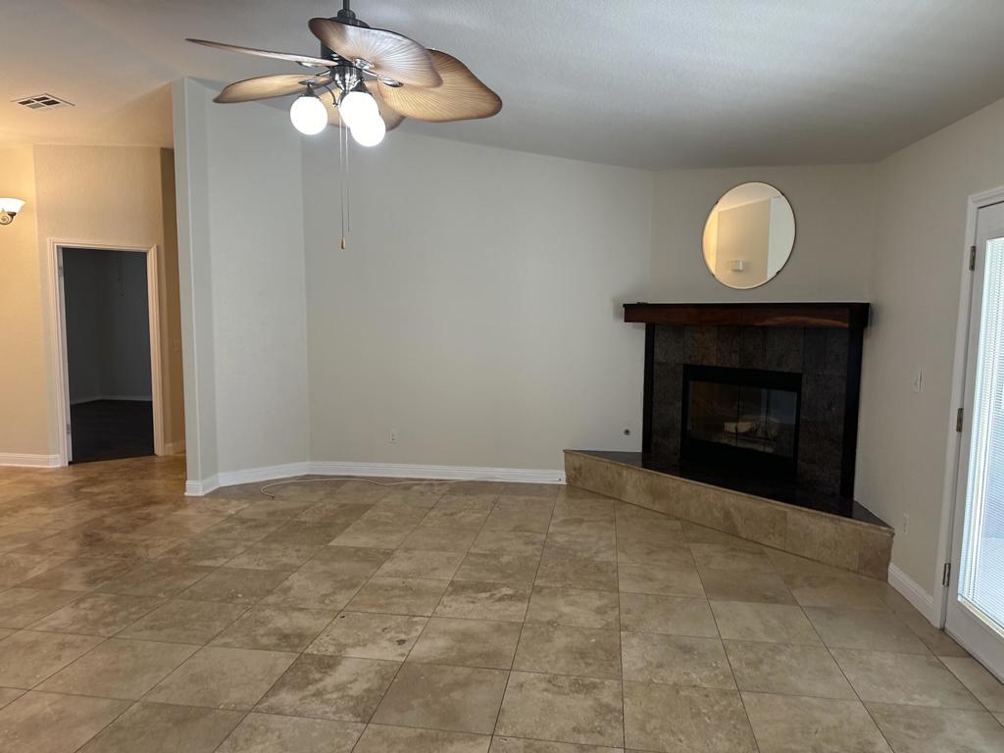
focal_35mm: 24
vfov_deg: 56.8
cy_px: 376
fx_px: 696
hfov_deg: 71.6
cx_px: 502
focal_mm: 6.86
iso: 125
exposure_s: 1/60
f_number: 1.78
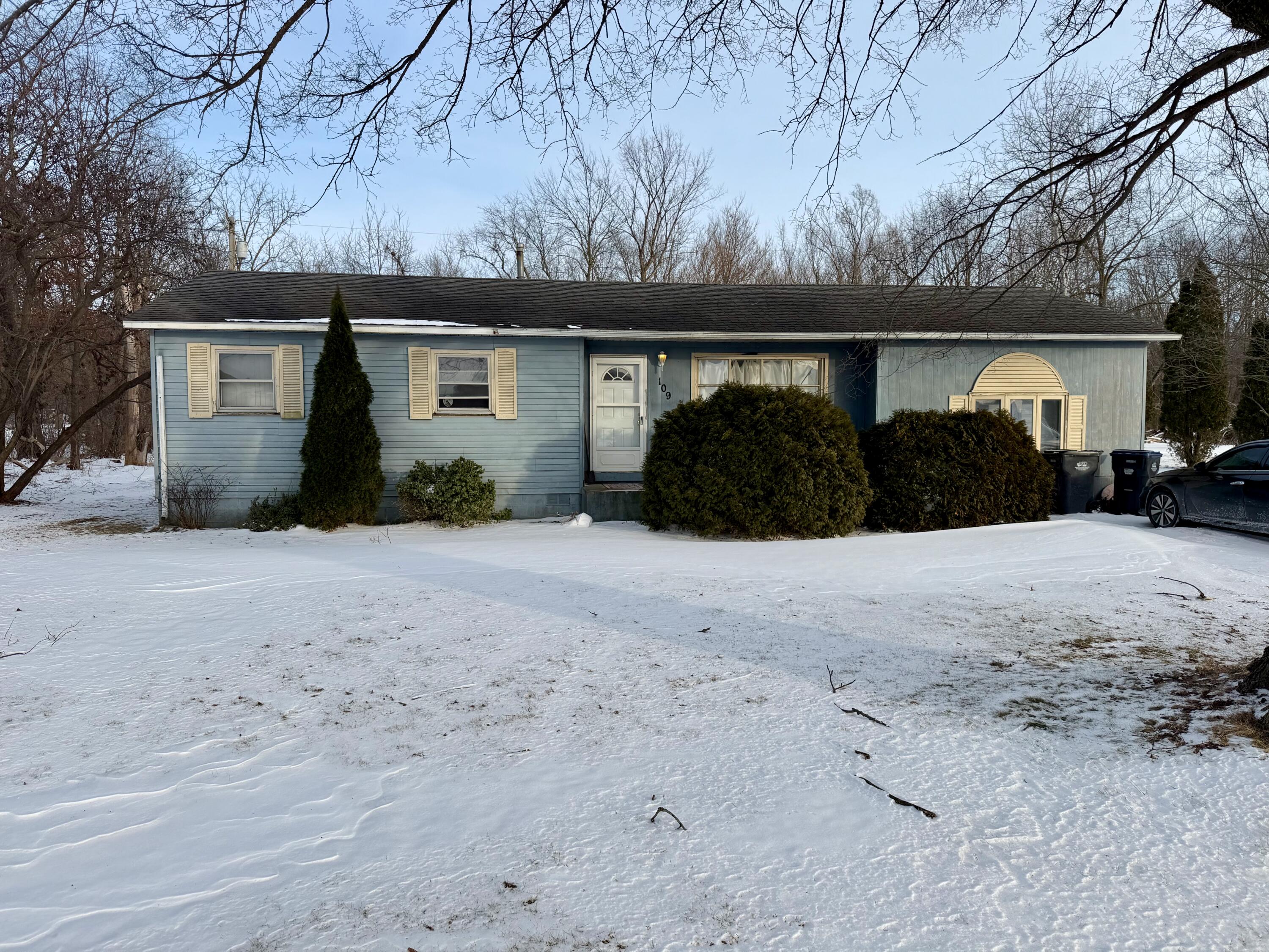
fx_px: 880
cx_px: 634
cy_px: 476
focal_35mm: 24
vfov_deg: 56.8
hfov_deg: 71.6
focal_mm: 6.76
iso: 80
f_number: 1.78
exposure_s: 1/3279
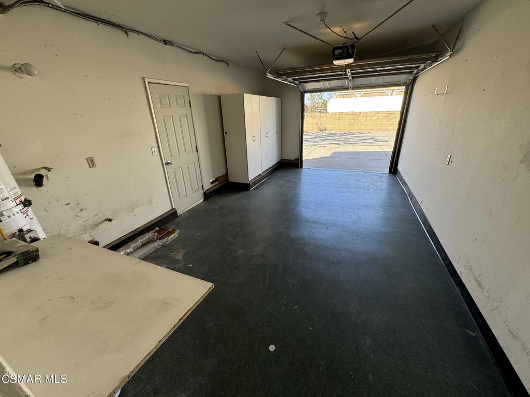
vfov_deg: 85.7
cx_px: 265
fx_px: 214
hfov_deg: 102.1
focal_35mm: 14
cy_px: 198
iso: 40
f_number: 2.2
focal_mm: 2.22
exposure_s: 1/157
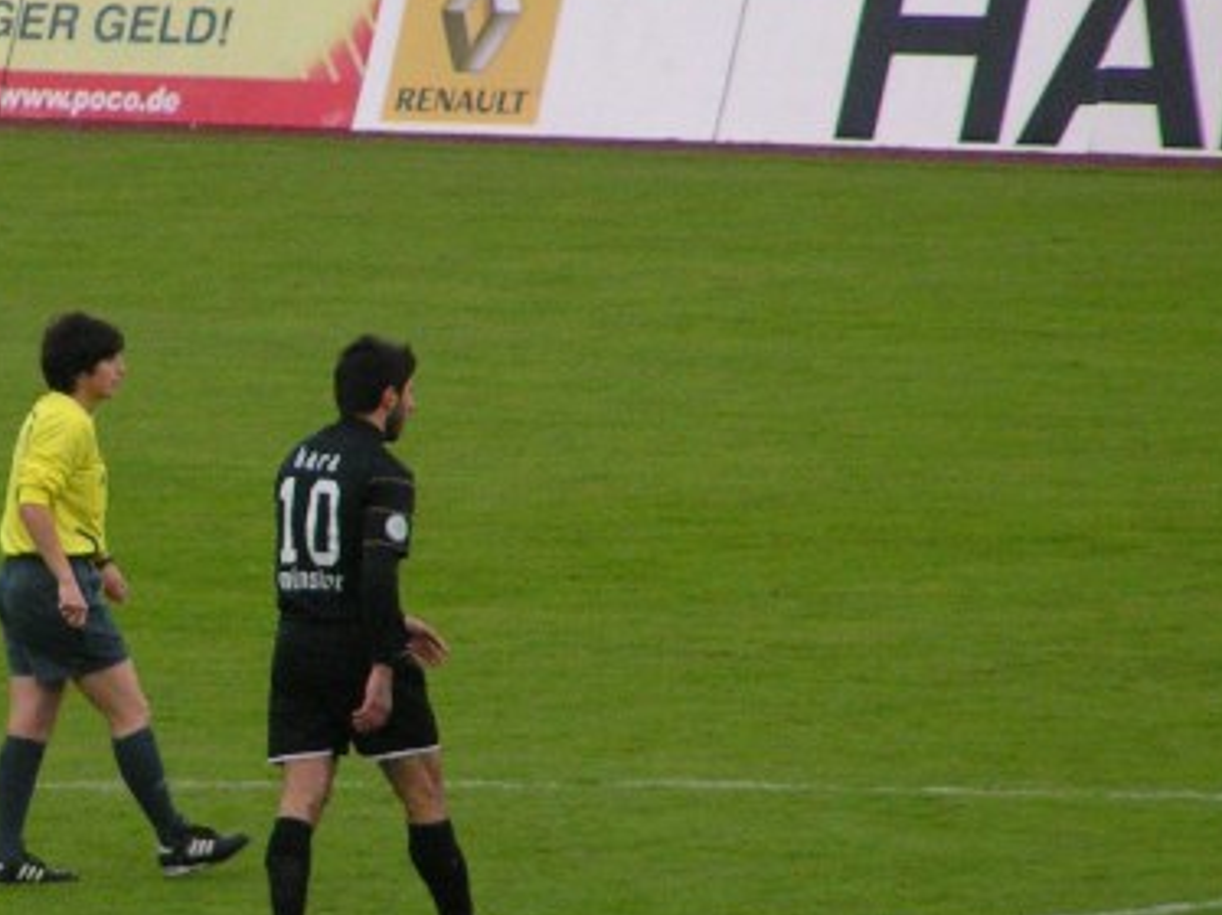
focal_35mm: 813
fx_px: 28682
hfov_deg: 2.4
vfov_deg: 1.8
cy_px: 471
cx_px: 7
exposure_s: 1/200
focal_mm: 58
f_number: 3.5
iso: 200
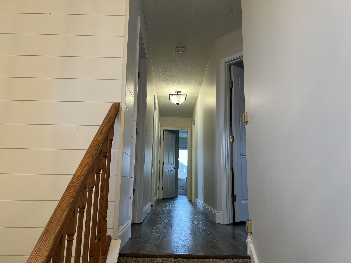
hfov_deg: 67.3
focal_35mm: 26
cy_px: 132
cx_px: 176
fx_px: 264
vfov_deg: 53.1
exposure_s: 1/120
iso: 100
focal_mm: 5.7
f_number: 1.5
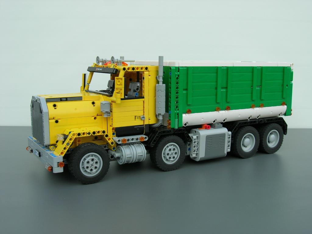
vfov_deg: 35.1
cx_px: 156
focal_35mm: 41
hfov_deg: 45.8
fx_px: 370
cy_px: 117
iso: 64
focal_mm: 8.5
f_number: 4.9
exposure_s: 1/78.6
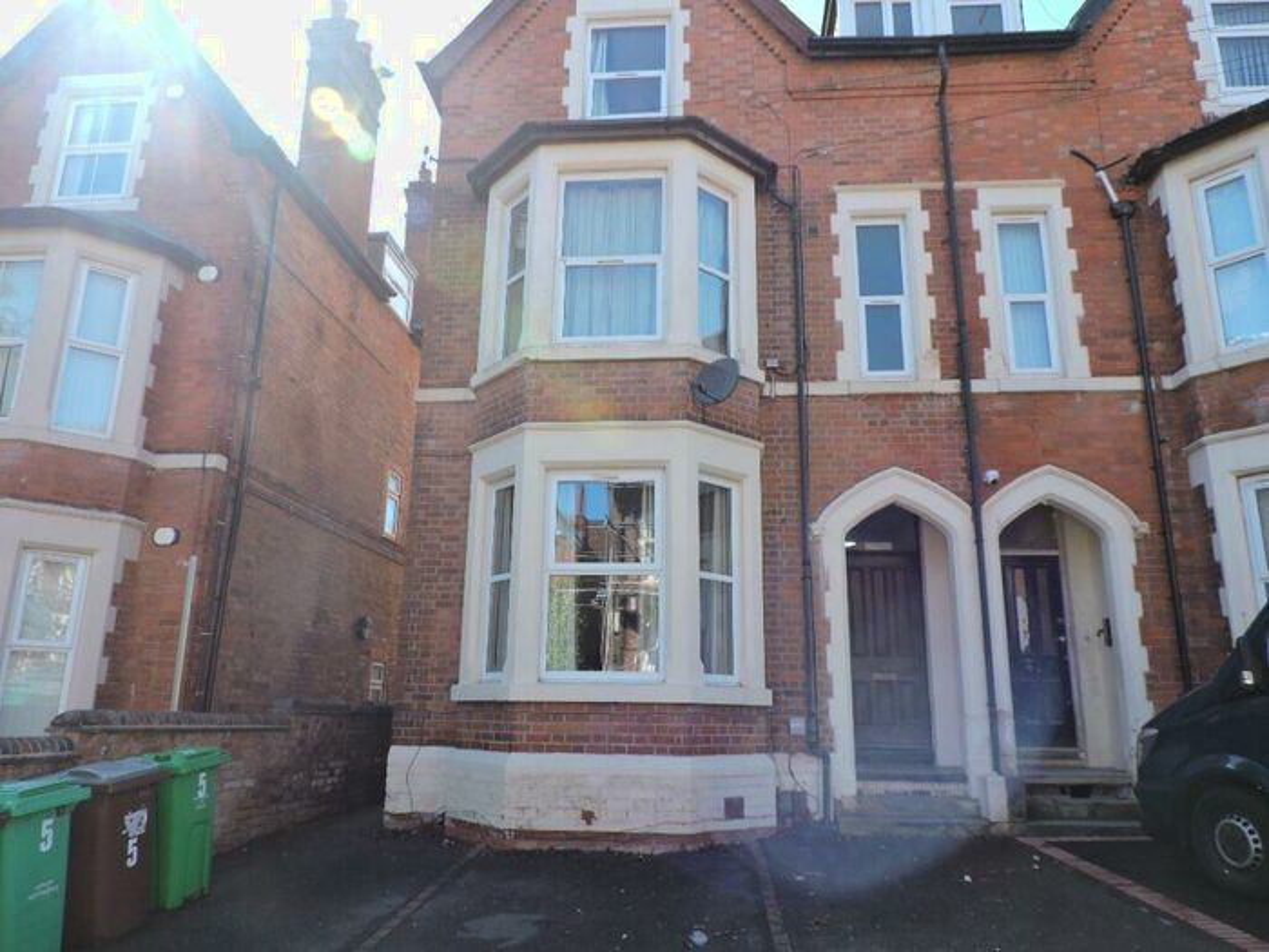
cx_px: 634
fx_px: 880
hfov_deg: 71.6
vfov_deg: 56.8
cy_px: 476
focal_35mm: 24
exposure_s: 1/400
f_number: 3
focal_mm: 4.3
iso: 100
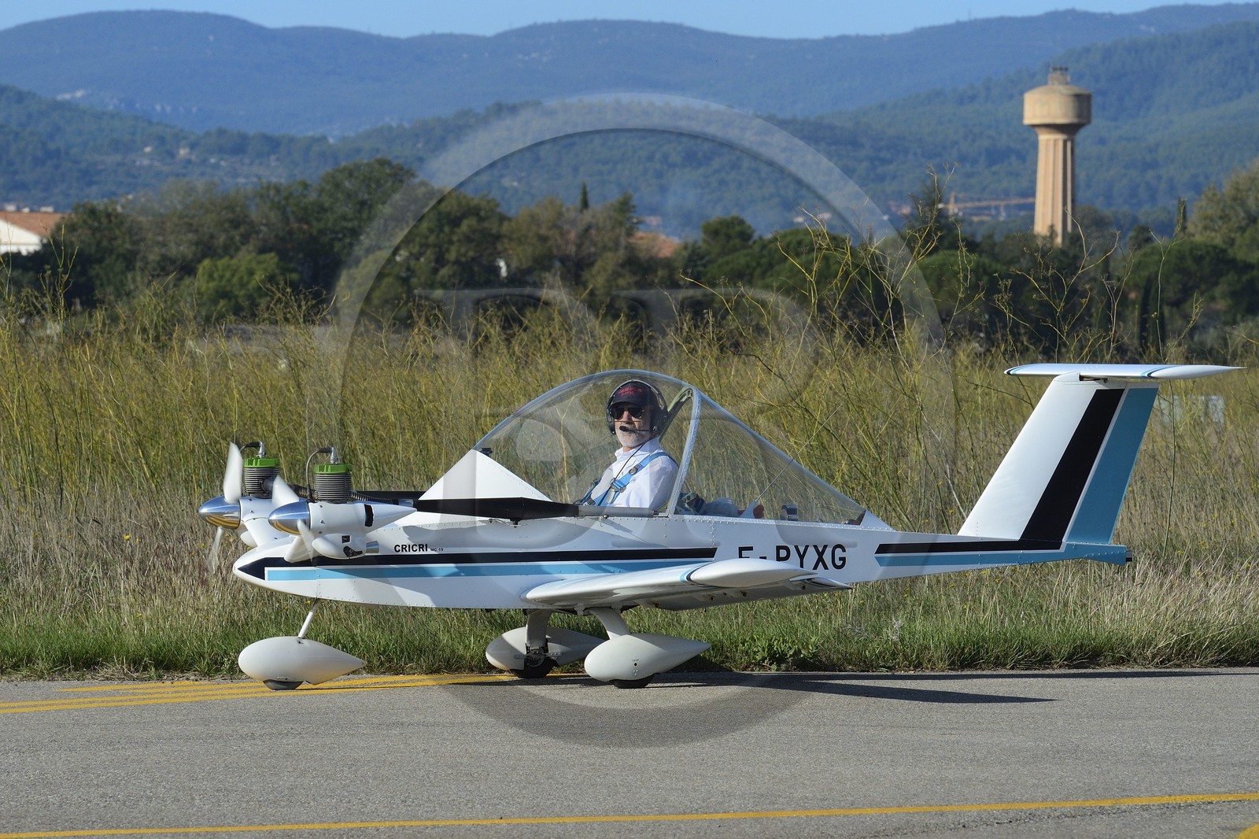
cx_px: 630
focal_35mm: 200
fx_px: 6993
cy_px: 420
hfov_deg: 10.3
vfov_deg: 6.9
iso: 800
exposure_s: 1/1250
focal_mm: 200
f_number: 13
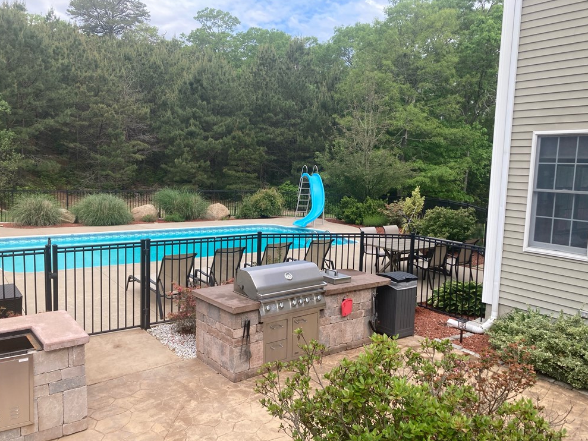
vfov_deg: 48.2
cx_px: 298
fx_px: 493
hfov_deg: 61.7
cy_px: 223
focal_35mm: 29
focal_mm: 3.99
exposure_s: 1/666
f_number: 1.8
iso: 20
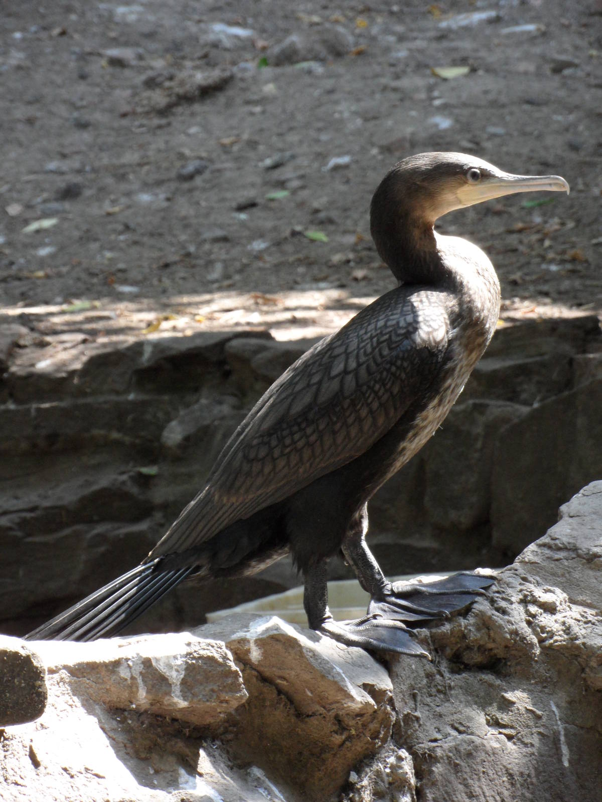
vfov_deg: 5.5
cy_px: 401
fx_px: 8348
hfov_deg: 4.1
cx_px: 301
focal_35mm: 360
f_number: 5.8
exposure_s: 1/60
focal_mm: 58.5
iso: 200
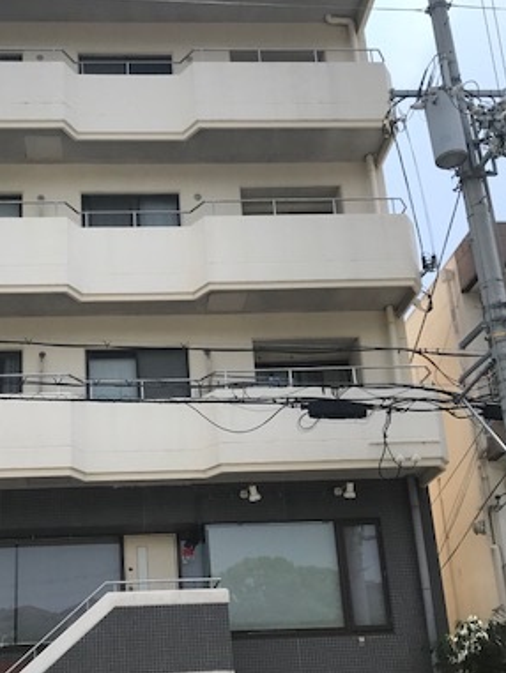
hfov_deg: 30.6
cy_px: 449
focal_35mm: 47
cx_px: 152
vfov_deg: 39.9
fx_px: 916
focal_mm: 3.99
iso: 20
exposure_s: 1/1996
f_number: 1.8
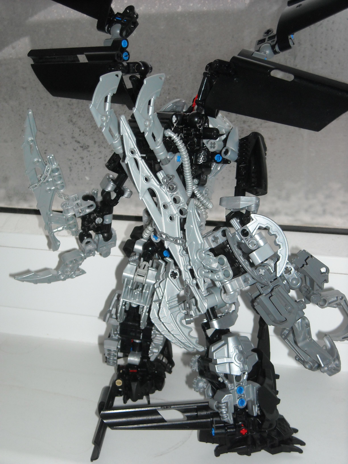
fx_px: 818
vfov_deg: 31.7
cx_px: 174
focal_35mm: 61
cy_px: 232
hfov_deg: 24.0
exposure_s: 1/125
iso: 200
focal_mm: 9.87
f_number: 3.5
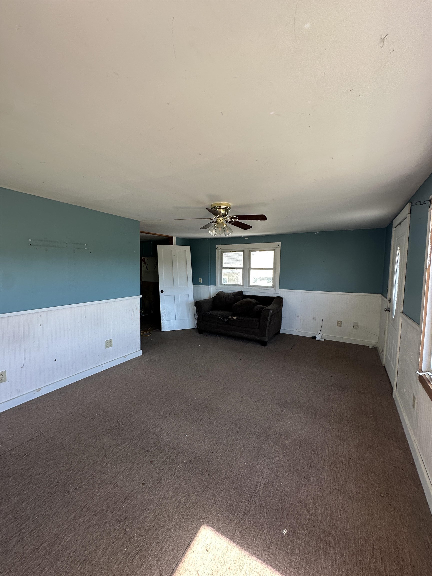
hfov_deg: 85.7
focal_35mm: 14
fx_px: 233
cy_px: 288
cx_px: 216
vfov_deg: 102.1
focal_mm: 2.22
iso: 80
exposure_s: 1/99
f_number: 2.2
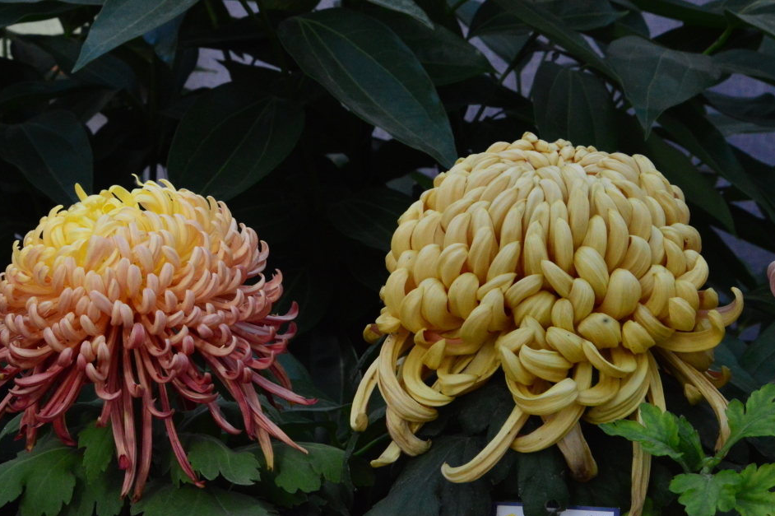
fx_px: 3507
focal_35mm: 163
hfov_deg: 12.6
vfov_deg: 8.4
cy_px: 267
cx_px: 379
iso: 3600
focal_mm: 100
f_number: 22
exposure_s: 1/250
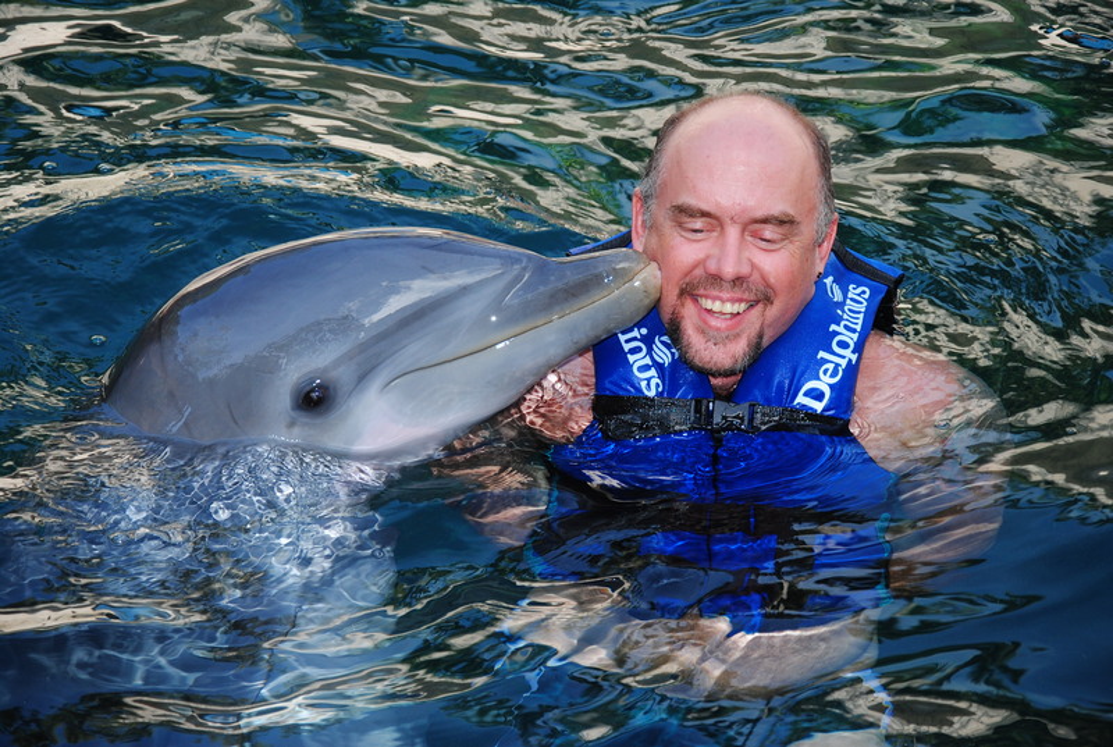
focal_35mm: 120
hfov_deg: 17.0
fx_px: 3718
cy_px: 374
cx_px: 556
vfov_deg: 11.5
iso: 200
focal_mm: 80
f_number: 6.3
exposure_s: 1/200
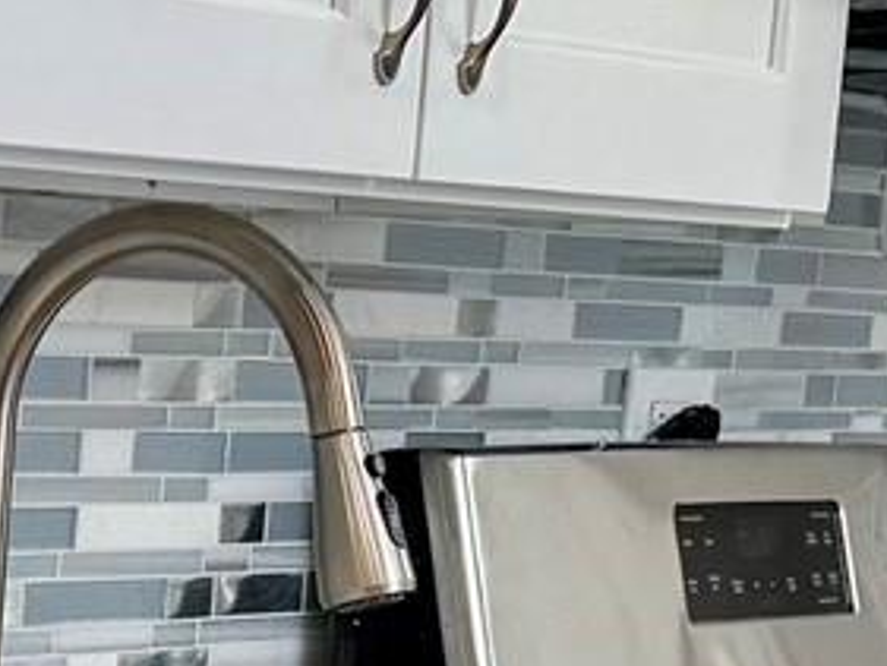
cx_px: -186
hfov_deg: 11.1
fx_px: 4486
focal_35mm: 175
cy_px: 1007
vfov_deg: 8.3
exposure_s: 1/120
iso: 100
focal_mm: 6.76
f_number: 1.78
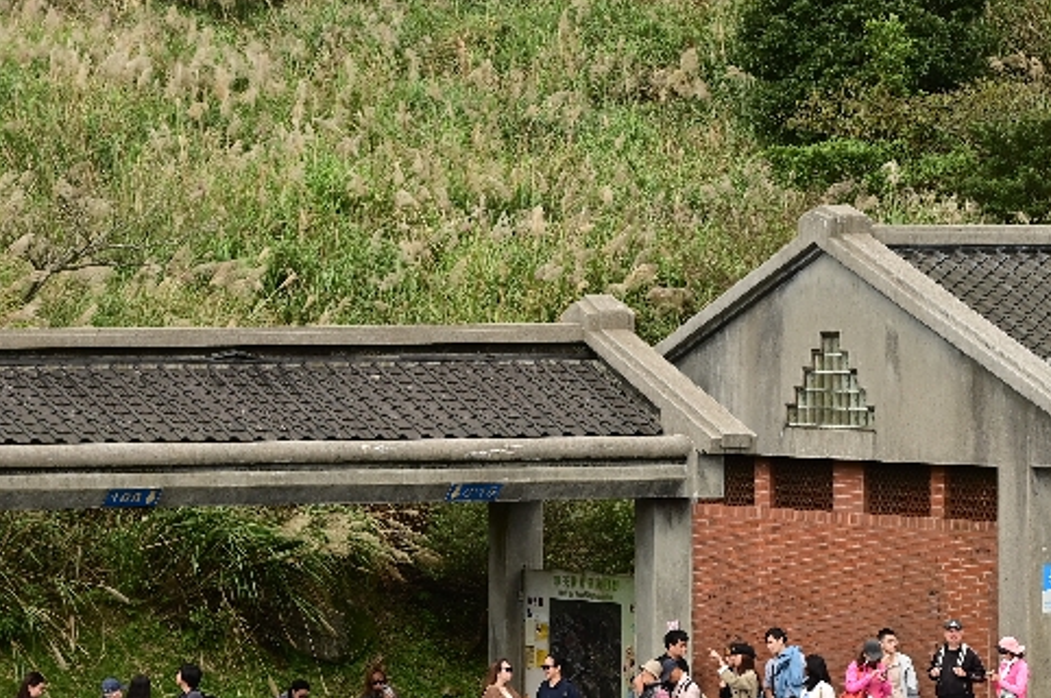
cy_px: 590
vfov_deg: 5.5
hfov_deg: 8.3
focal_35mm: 249
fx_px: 7260
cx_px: 887
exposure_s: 1/1000
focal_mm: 120
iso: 640
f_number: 8
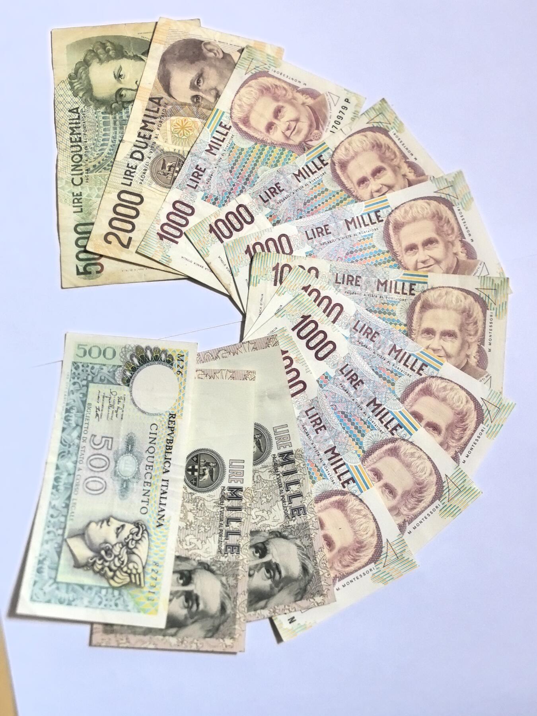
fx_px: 786
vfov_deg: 49.0
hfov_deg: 37.7
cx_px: 268
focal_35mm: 38
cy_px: 358
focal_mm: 5.75
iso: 640
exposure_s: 1/80
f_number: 2
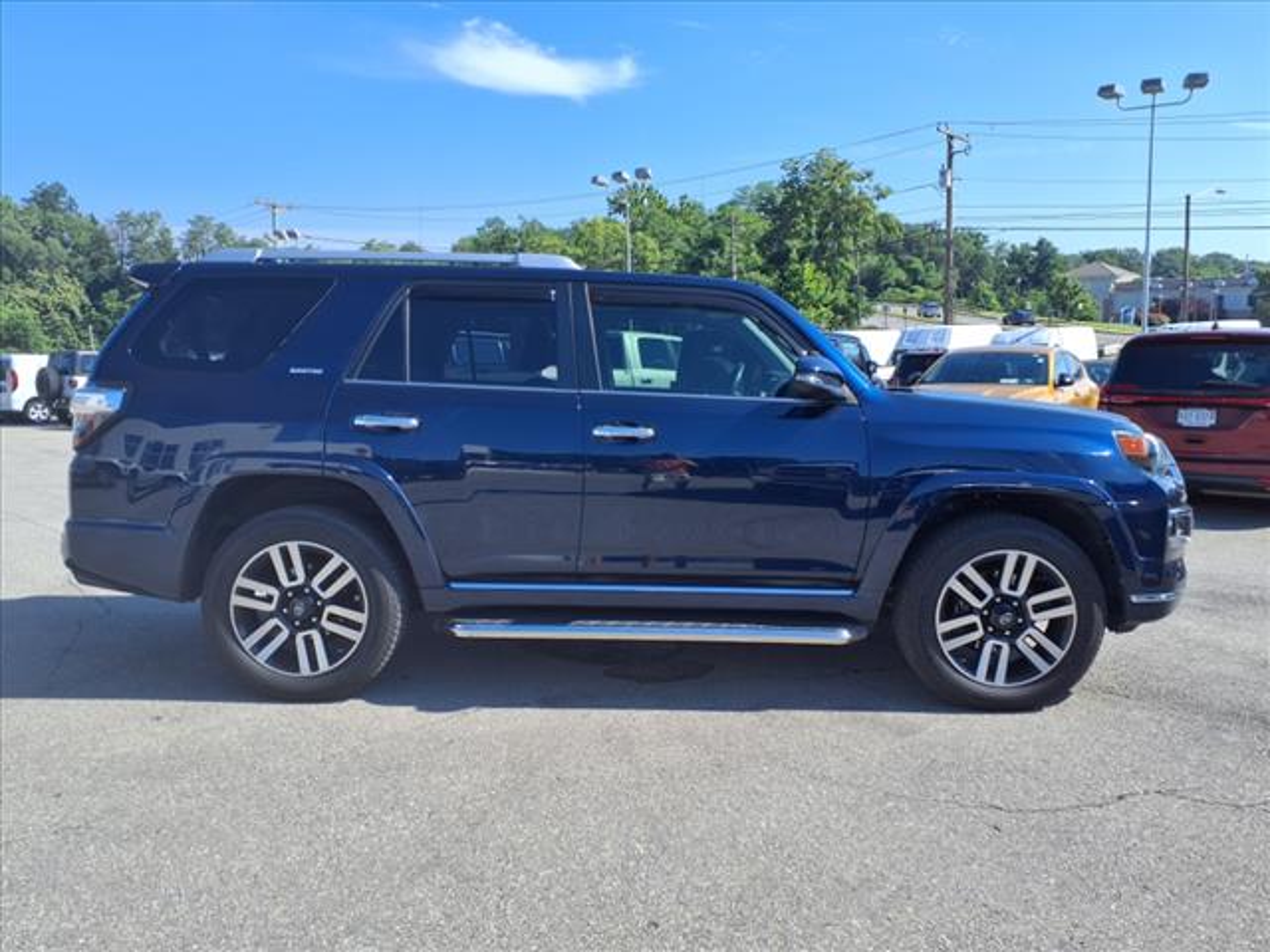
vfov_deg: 51.4
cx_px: 635
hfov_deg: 65.3
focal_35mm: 27
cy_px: 476
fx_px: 991
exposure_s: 1/1250
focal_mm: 3.58
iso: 40
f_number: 1.9
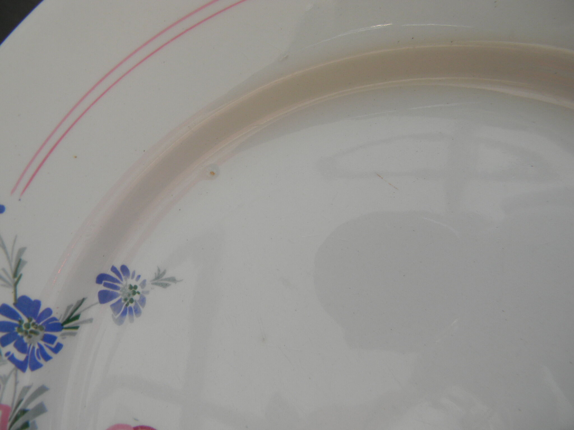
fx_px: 464
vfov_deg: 49.7
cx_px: 287
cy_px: 215
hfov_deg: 63.4
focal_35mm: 28
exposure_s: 1/180
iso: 80
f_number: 3.5
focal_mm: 5
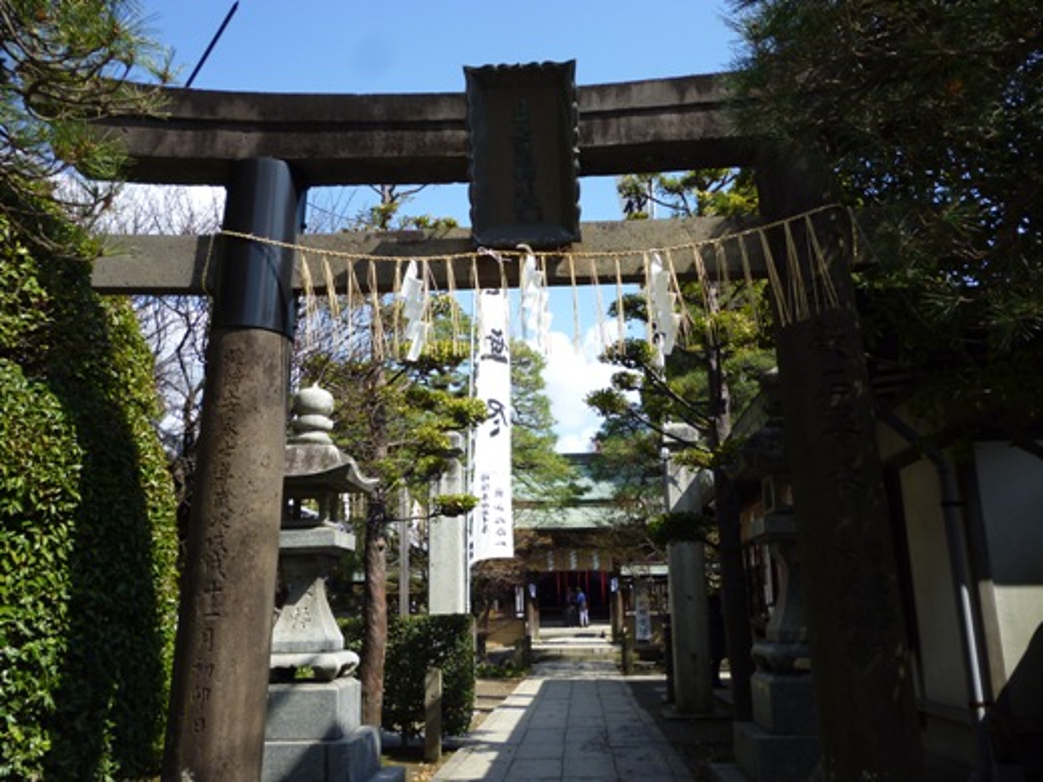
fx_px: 844
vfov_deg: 49.7
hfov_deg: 63.4
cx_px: 522
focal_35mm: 28
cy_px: 391
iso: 100
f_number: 3.1
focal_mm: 5
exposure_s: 1/640
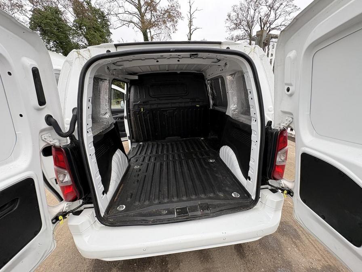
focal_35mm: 14
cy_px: 136
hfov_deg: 102.1
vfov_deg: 85.7
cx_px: 181
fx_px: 146
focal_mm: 2.22
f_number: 2.2
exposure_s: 1/136
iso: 80
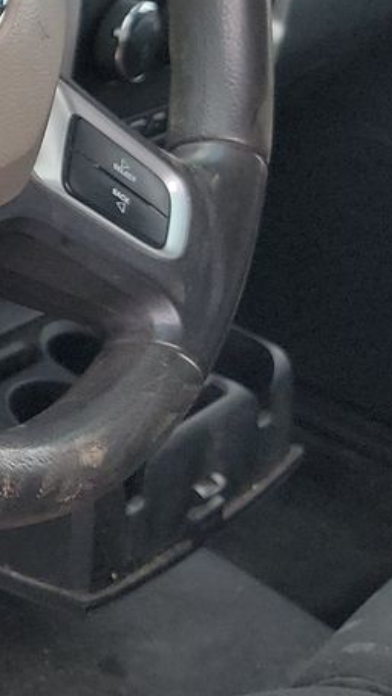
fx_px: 1700
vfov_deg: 22.6
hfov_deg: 11.4
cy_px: 72
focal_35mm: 92
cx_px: -467
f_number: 1.8
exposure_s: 1/59
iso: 285
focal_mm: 6.7
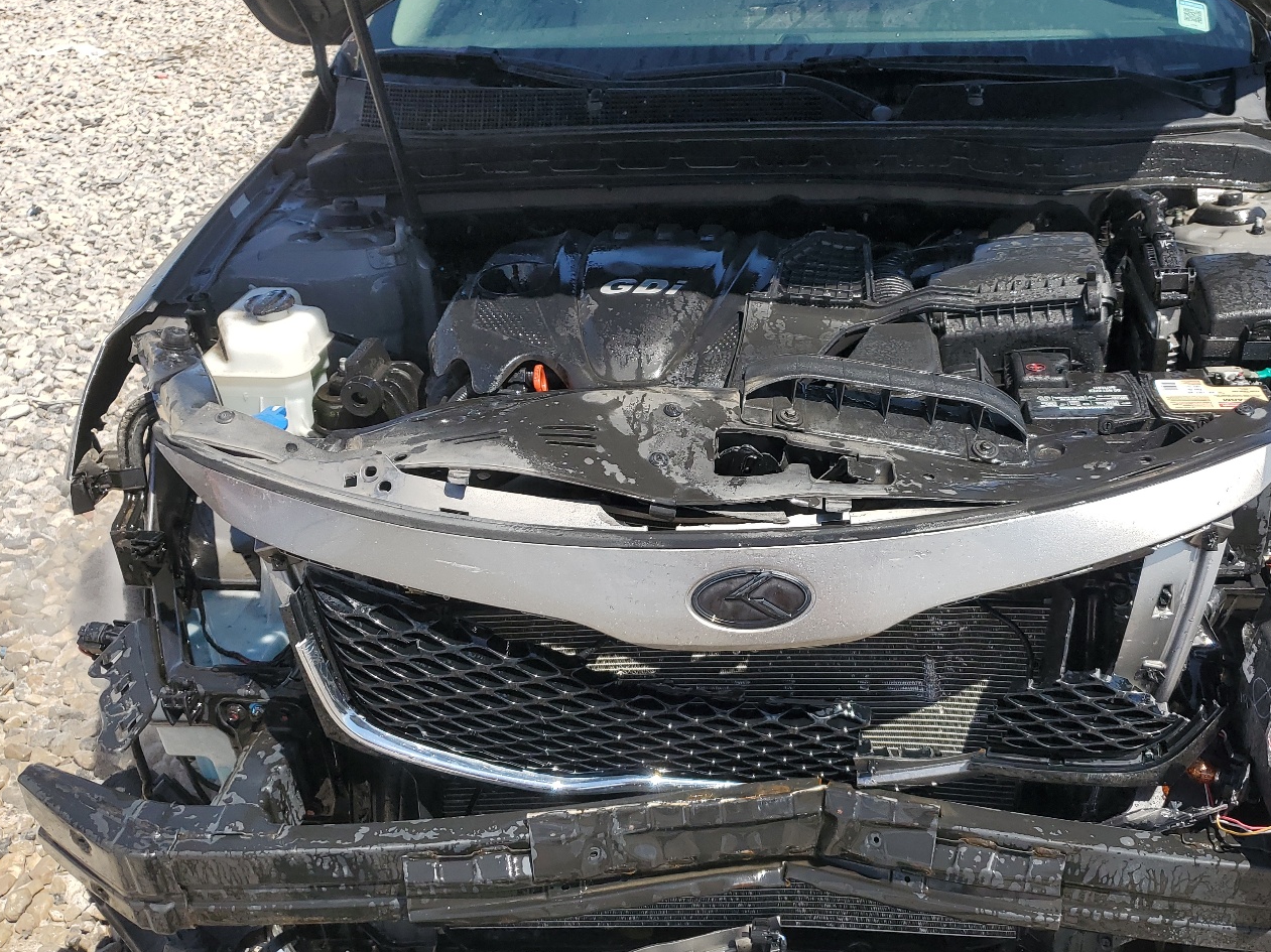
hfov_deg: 54.7
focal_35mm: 33
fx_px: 1211
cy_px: 561
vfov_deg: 42.8
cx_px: 798
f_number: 1.5
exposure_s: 1/2500
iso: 50
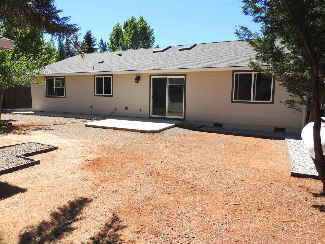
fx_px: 225
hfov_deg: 71.6
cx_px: 162
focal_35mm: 24
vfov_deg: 56.8
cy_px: 122
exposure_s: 1/1000
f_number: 3
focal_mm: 4.3
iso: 100
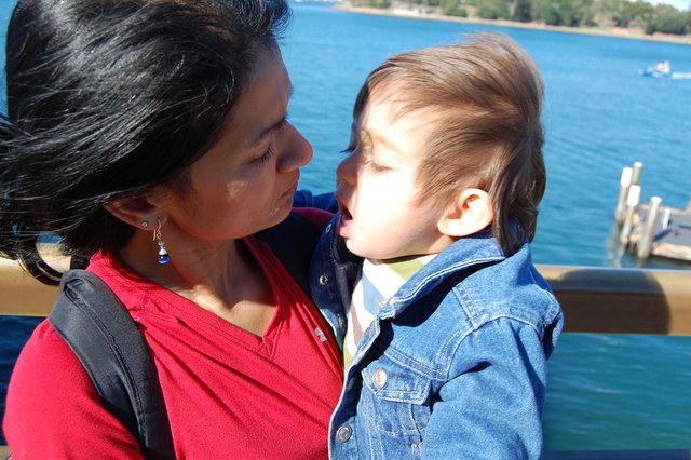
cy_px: 230
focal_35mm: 34
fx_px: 662
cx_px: 346
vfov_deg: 38.3
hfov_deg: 55.1
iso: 200
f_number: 8
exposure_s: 1/250
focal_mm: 23
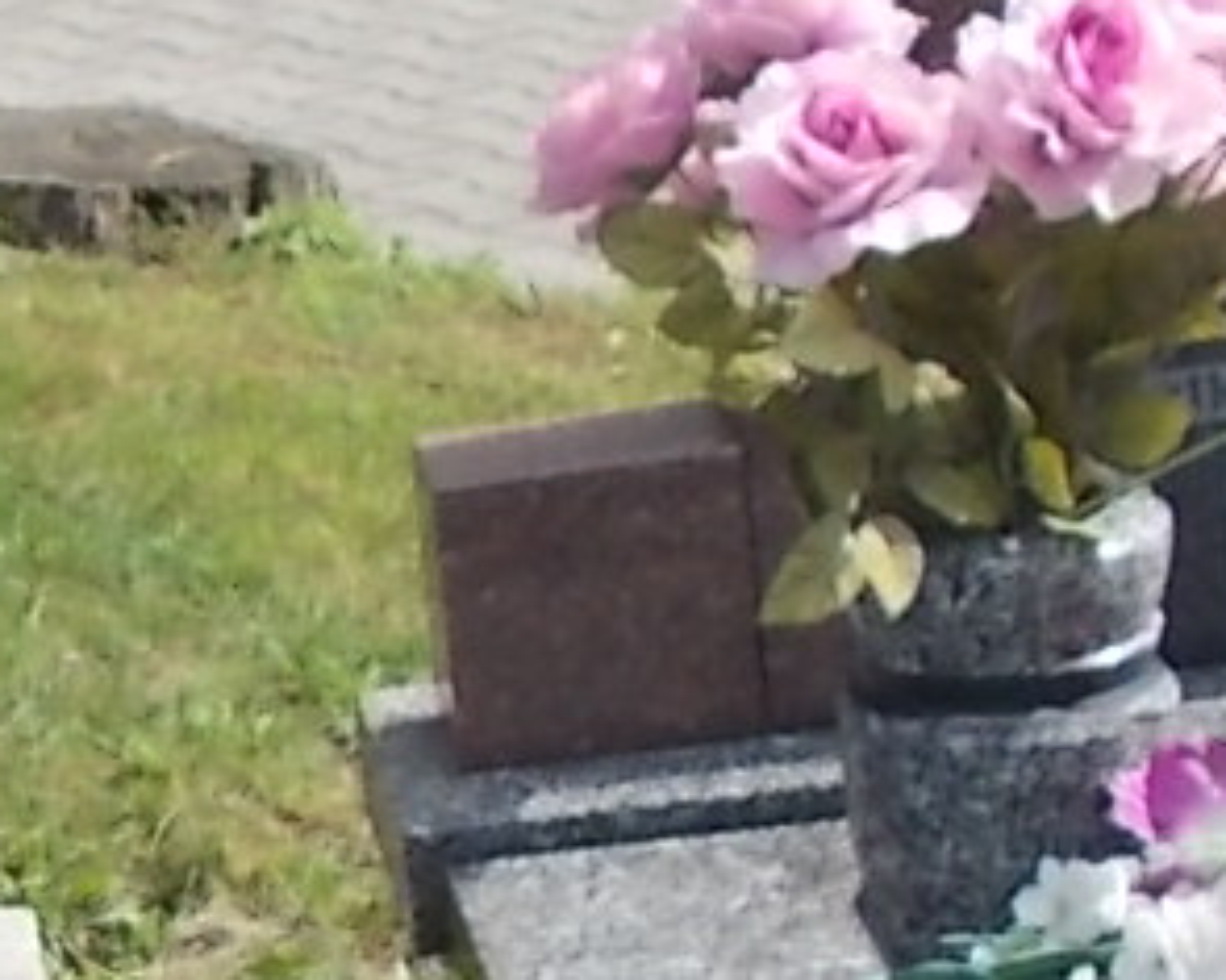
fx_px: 5006
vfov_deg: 11.2
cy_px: 717
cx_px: -988
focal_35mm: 138
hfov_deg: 12.7
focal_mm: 4.6
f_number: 8
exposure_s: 1/125
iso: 80
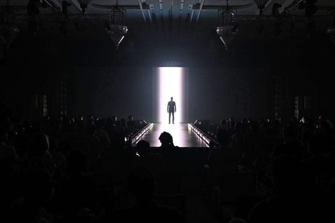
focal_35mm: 30
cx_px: 168
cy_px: 112
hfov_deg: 62.0
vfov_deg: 43.5
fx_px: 279
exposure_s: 1/60
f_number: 4
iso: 3200
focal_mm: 30
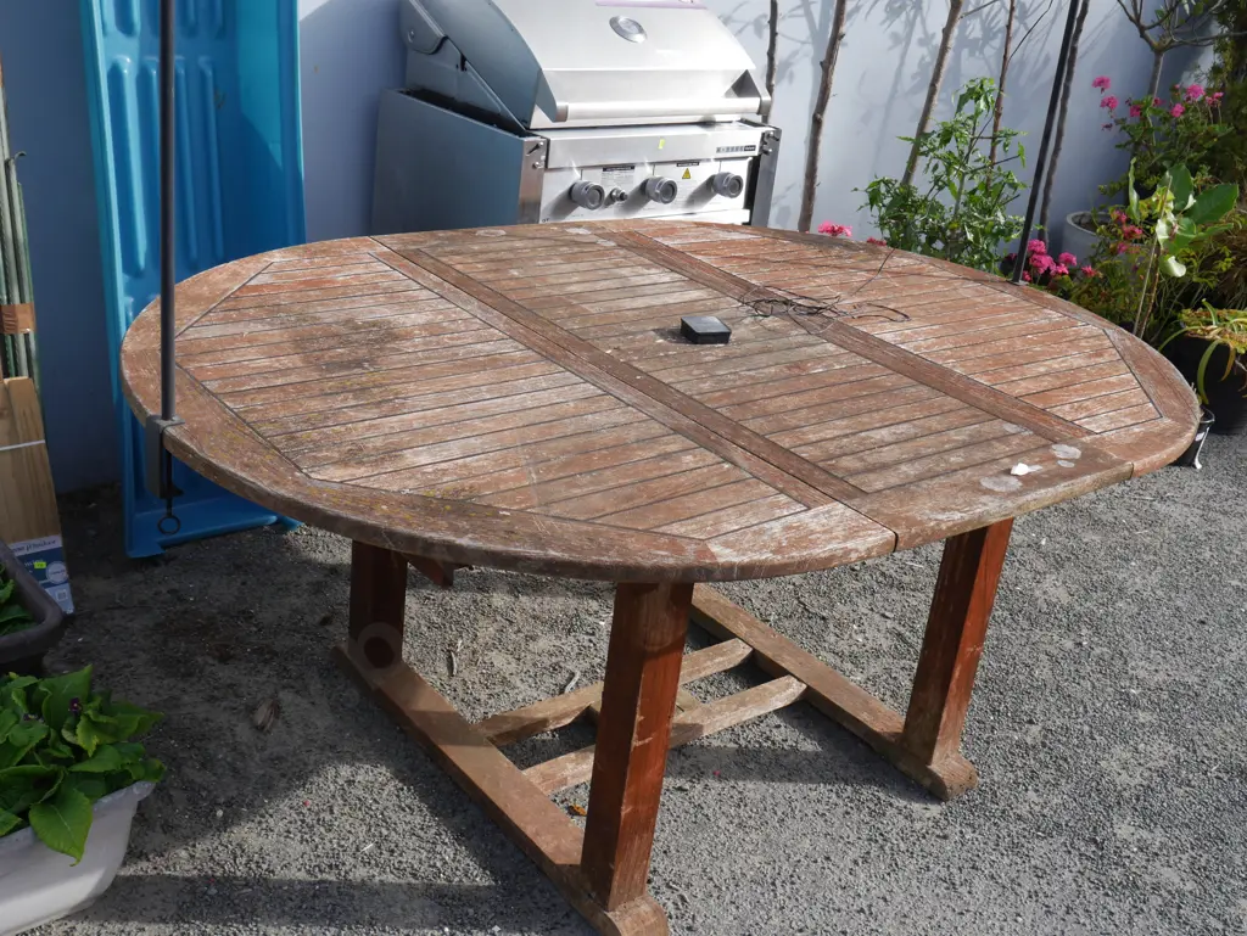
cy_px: 468
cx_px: 624
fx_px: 1442
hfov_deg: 46.8
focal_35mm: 40
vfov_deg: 36.0
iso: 200
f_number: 8
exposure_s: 1/320
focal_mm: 20
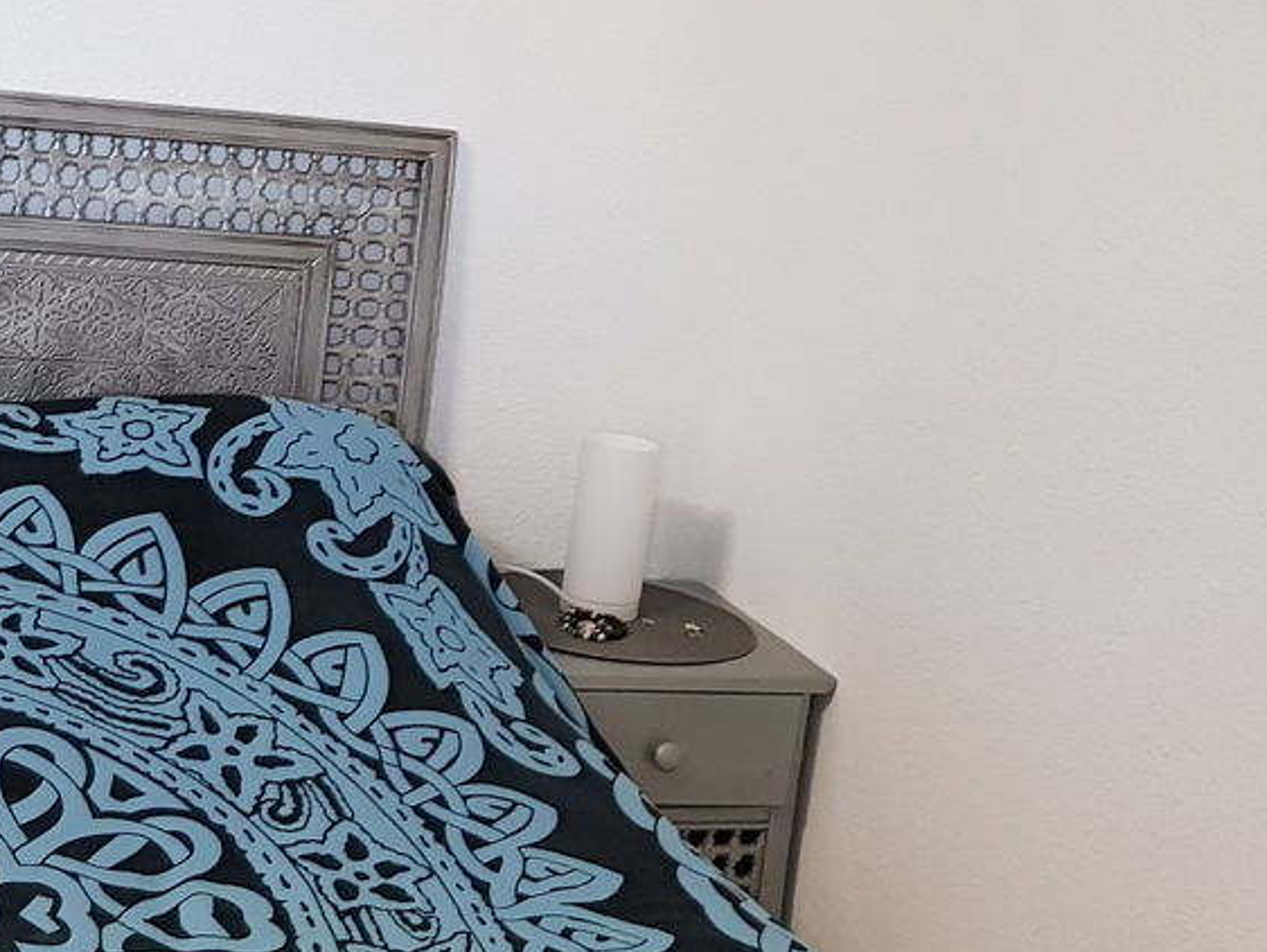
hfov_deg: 26.3
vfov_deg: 19.8
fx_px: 2710
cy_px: 273
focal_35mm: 74
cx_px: 624
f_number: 1.7
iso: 200
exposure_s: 1/18
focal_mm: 4.2
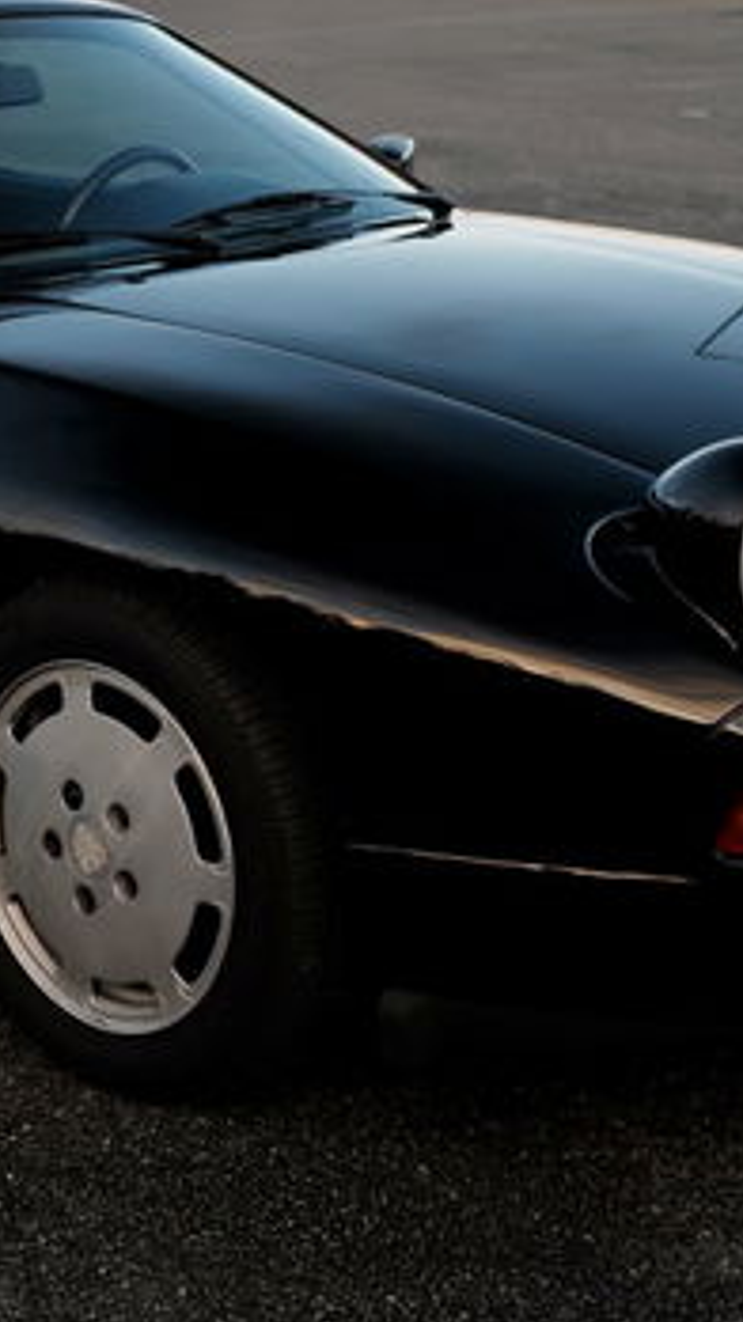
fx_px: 3016
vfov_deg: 24.4
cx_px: 171
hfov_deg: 14.0
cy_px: 290
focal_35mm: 86
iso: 100
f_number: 2.8
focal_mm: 28
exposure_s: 1/60
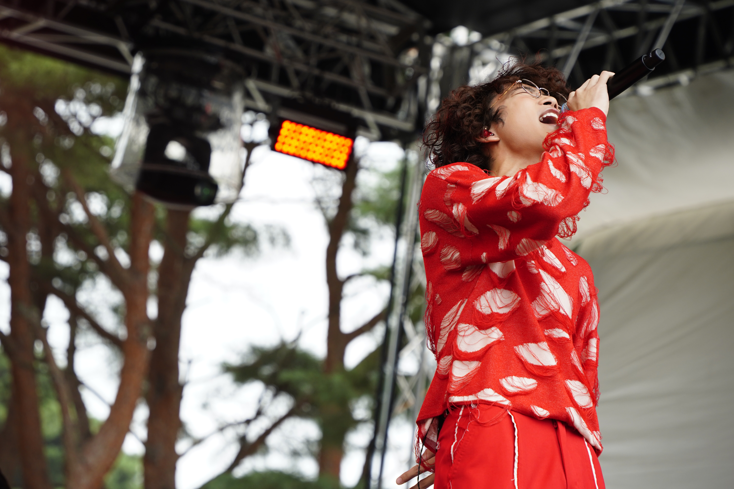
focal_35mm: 149
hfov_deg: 13.8
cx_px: 367
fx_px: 3038
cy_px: 244
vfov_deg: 9.2
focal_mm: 149
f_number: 6.3
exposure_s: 1/800
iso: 800
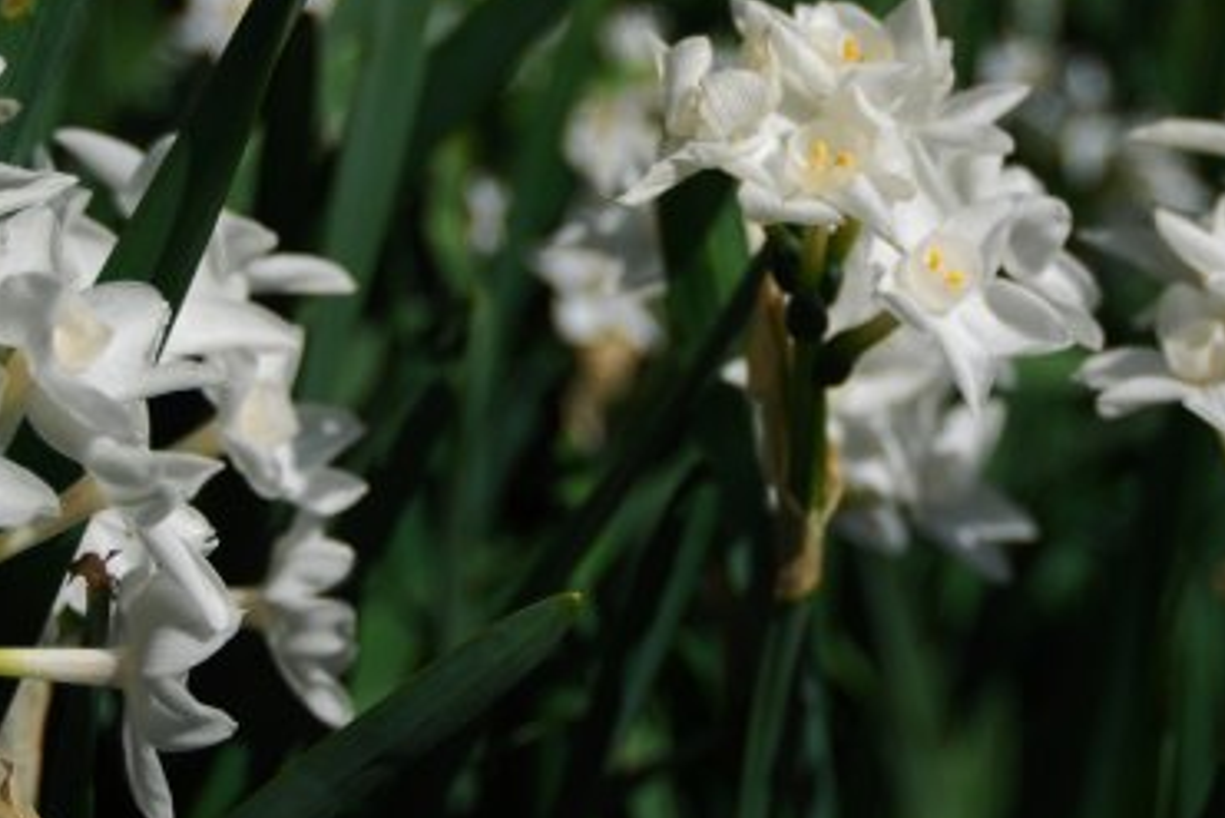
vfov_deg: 14.0
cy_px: 240
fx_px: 3334
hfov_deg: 20.6
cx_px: 973
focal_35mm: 98
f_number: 4.5
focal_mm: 35
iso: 100
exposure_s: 1/1000
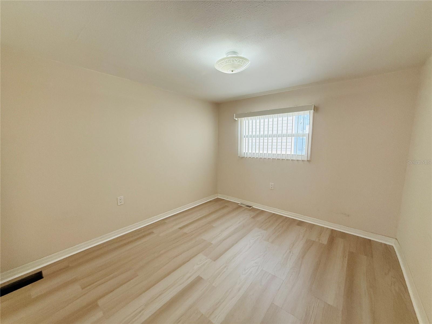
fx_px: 175
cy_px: 162
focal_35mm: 14
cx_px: 216
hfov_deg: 102.1
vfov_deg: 85.7
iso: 160
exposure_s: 1/120
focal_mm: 2.22
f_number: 2.2
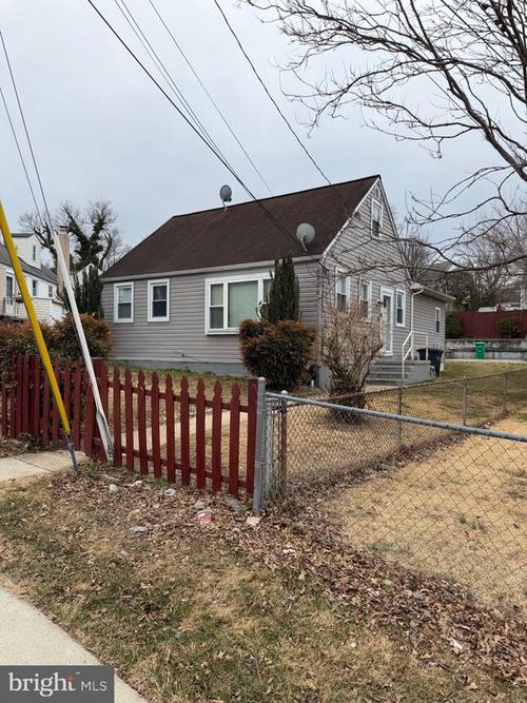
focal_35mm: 24
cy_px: 352
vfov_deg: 71.6
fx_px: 487
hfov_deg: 56.8
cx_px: 264
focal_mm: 6.76
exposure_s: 1/1855
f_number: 1.78
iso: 80
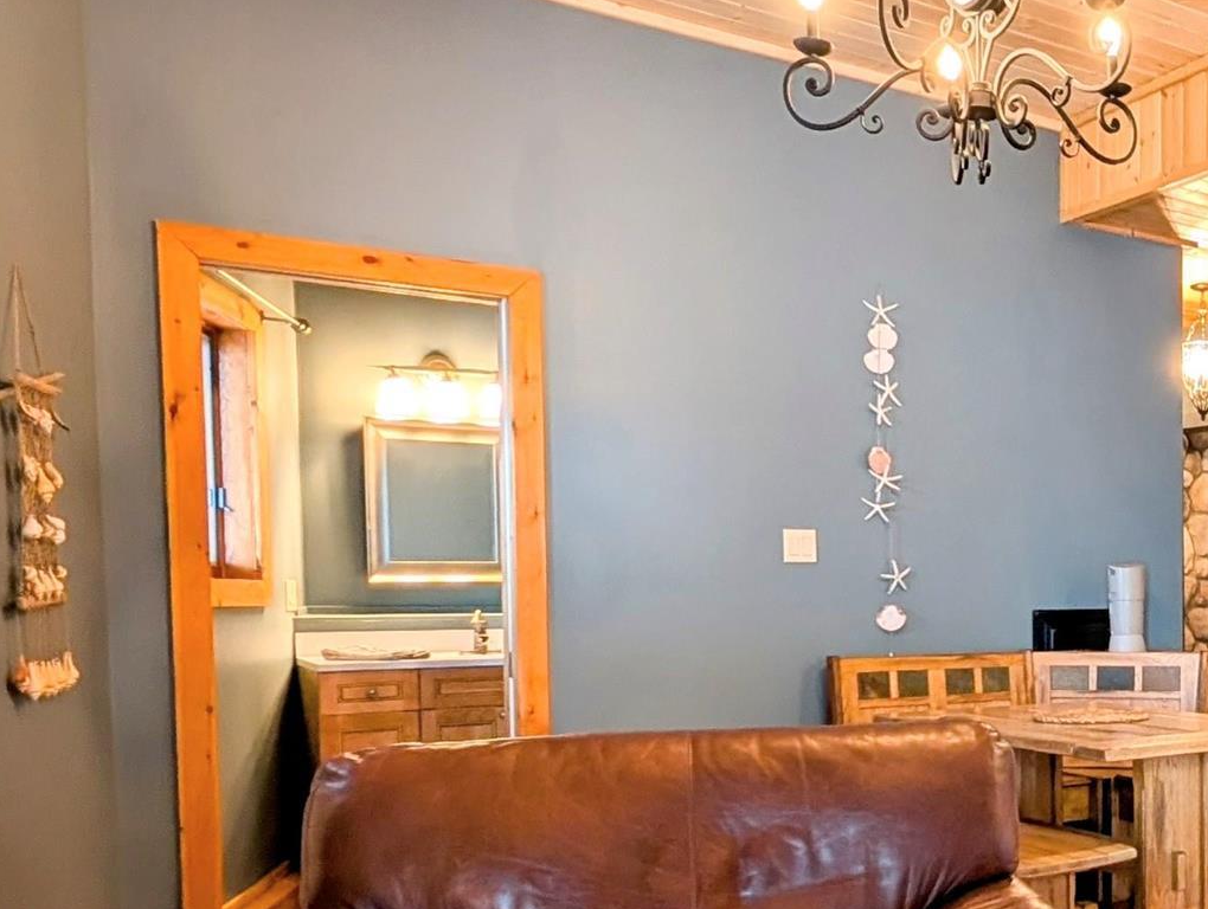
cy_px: 639
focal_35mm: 36
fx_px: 1258
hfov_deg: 43.1
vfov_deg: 39.1
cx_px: 1240
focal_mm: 2.02
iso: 81
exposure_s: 1/30
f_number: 1.7
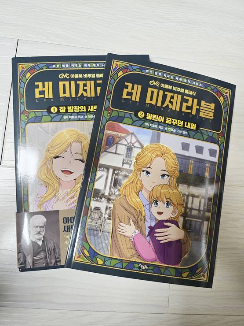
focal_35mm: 23
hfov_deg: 58.9
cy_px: 163
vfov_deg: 73.9
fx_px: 216
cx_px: 122
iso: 400
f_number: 1.7
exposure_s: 1/120
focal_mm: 6.3
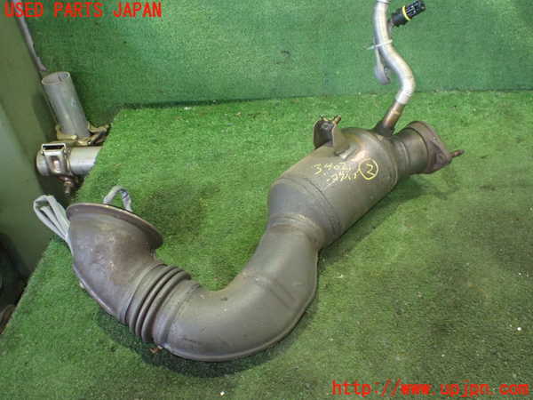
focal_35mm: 30
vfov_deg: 46.8
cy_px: 200
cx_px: 266
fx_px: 462
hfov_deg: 60.0
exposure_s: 1/30
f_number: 2.3
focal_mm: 5.4
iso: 800
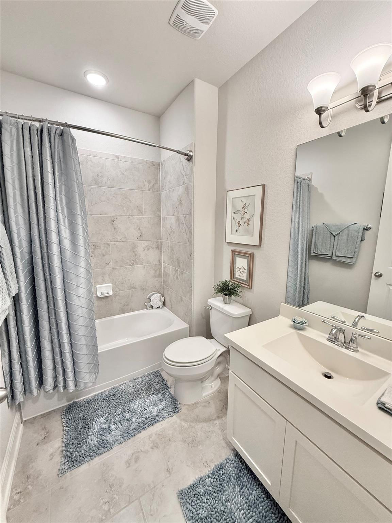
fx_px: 211
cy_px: 262
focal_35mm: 14
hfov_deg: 85.7
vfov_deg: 102.1
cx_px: 196
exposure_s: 1/120
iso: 320
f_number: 2.2
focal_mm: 2.22
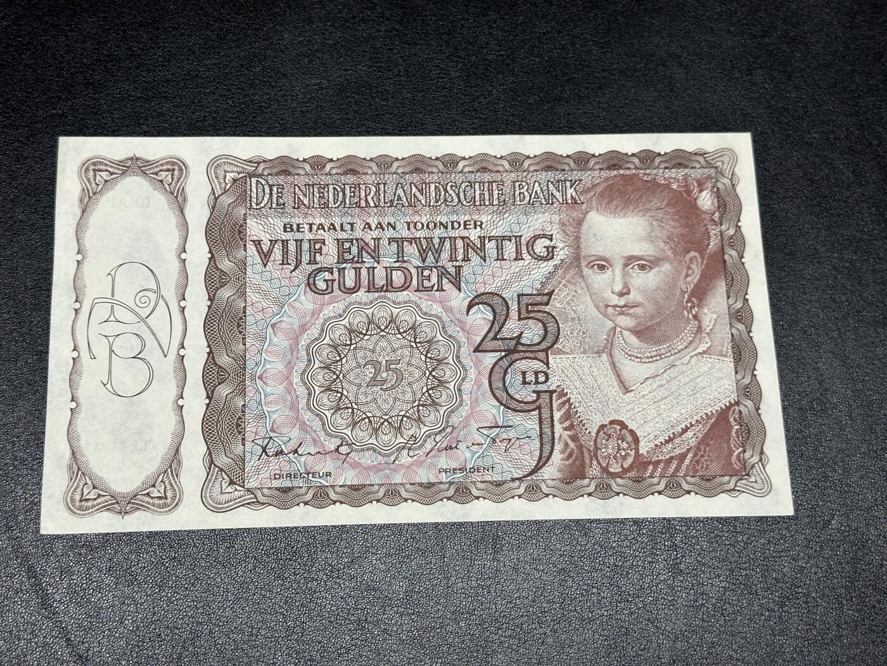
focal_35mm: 48
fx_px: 1230
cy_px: 333
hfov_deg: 39.7
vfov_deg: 30.3
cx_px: 444
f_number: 1.78
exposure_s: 1/50
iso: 80
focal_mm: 6.86
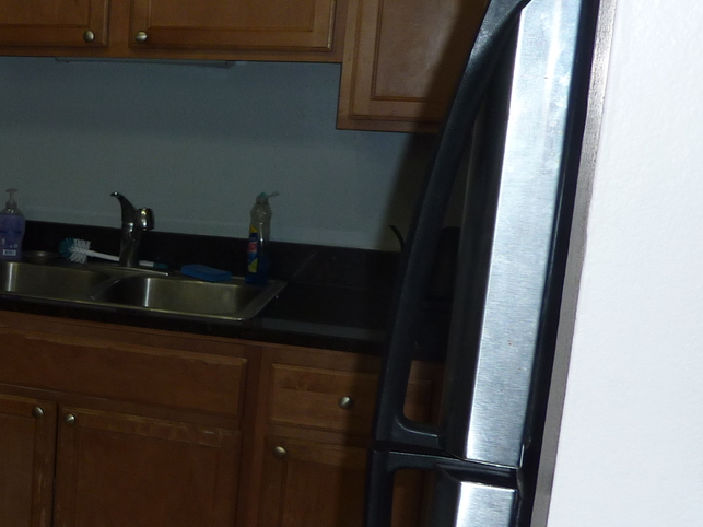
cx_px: -83
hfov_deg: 30.5
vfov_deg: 26.0
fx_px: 1137
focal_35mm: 56
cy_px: 320
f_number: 3.3
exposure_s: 1/30
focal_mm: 4.1
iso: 100
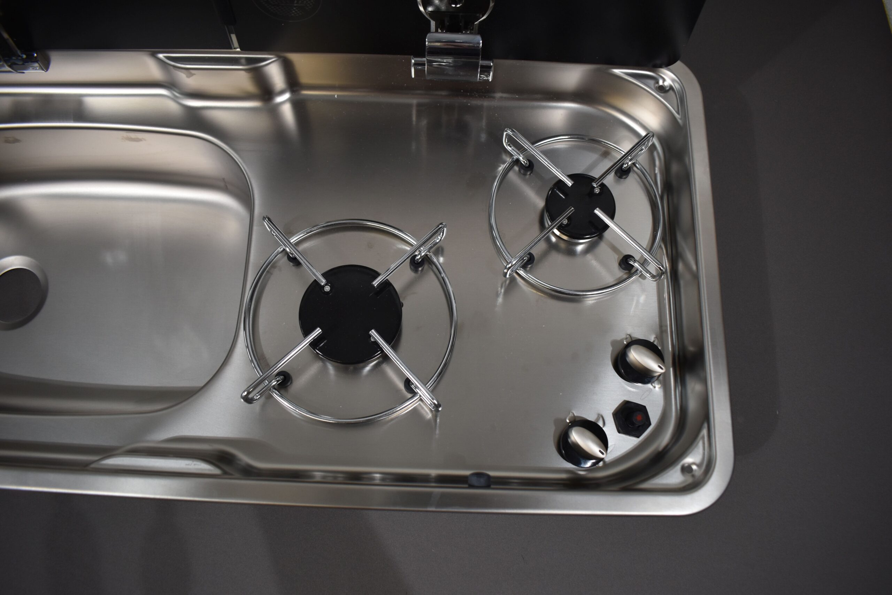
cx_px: 446
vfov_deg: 47.9
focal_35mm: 27
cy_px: 298
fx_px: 669
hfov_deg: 67.4
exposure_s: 1/250
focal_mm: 18
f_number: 3.5
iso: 450
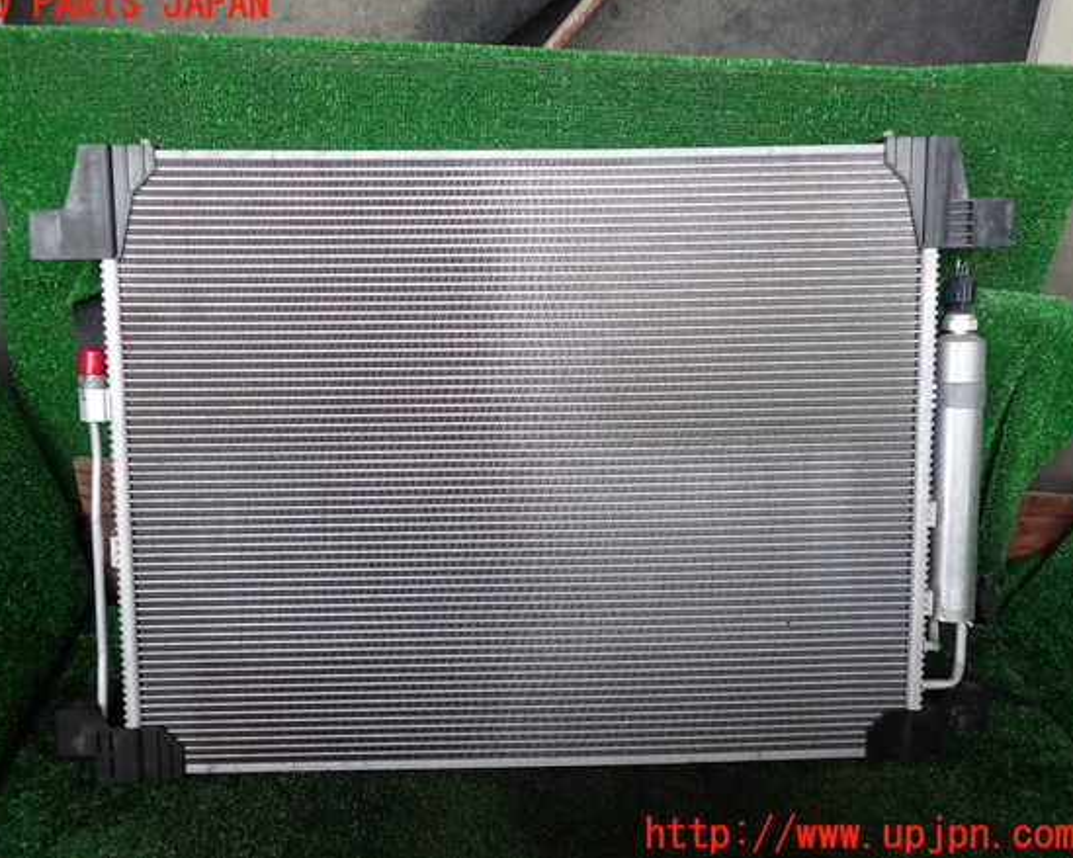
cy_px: 420
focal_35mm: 32
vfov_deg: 45.8
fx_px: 1016
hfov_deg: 55.6
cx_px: 500
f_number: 2.3
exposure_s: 1/80
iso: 100
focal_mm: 5.4
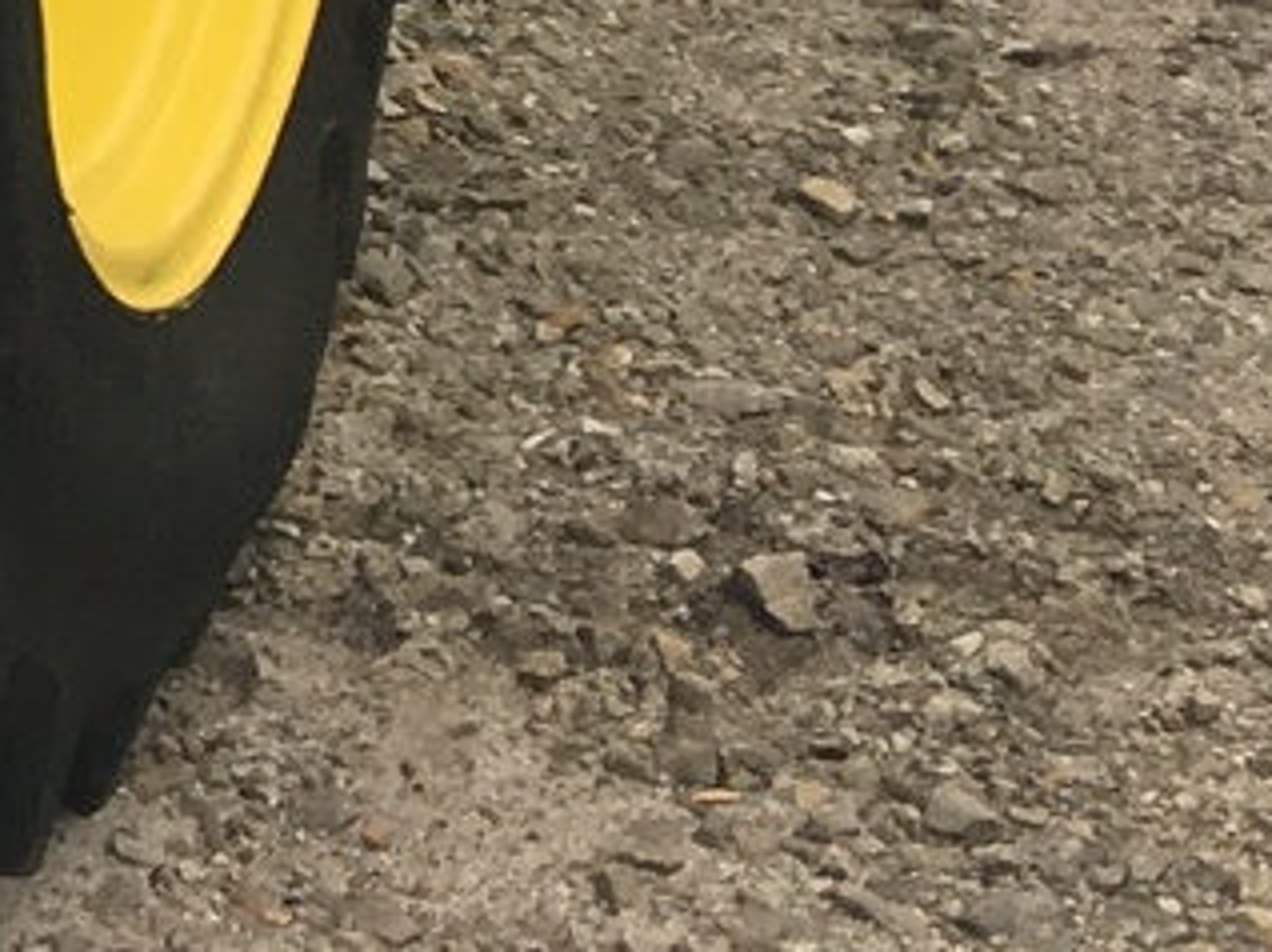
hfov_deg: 9.5
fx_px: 6866
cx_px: -1712
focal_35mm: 187
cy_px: -2116
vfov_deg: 6.9
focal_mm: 4.15
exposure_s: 1/260
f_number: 2.2
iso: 25
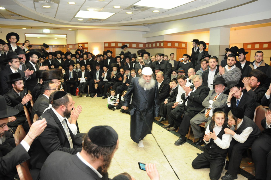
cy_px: 90
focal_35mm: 27
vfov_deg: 47.8
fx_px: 203
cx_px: 136
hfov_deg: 67.4
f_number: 3.5
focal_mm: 18
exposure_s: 1/40
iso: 800
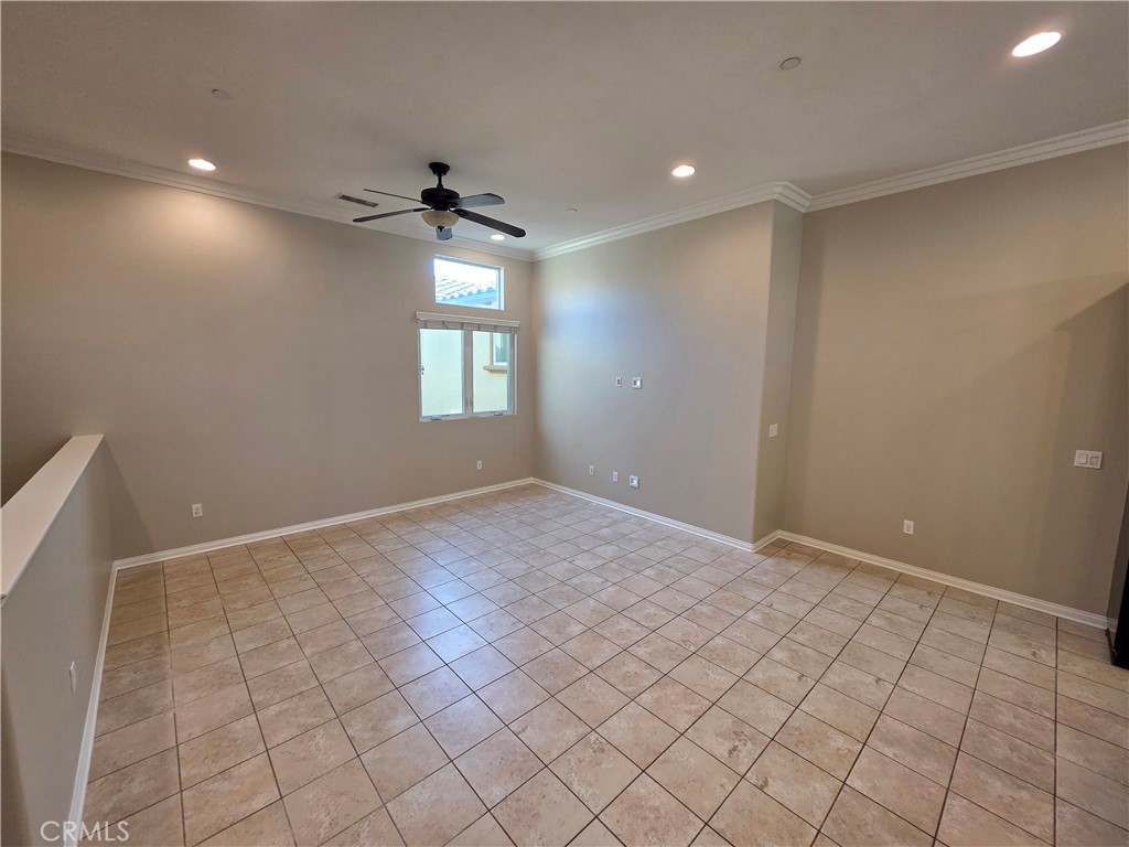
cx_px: 564
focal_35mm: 13
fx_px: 424
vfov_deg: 89.9
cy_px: 424
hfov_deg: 106.2
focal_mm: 2.2
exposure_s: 1/120
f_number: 1.9
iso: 200
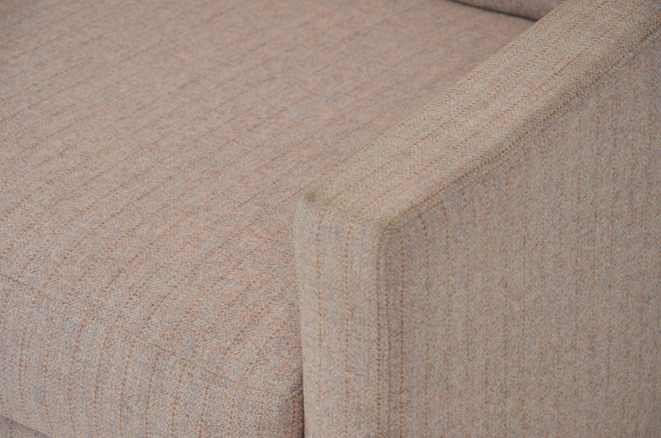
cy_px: 219
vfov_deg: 8.7
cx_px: 330
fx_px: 2886
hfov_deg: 13.1
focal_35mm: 158
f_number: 7.1
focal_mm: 105
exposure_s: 1/80
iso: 200
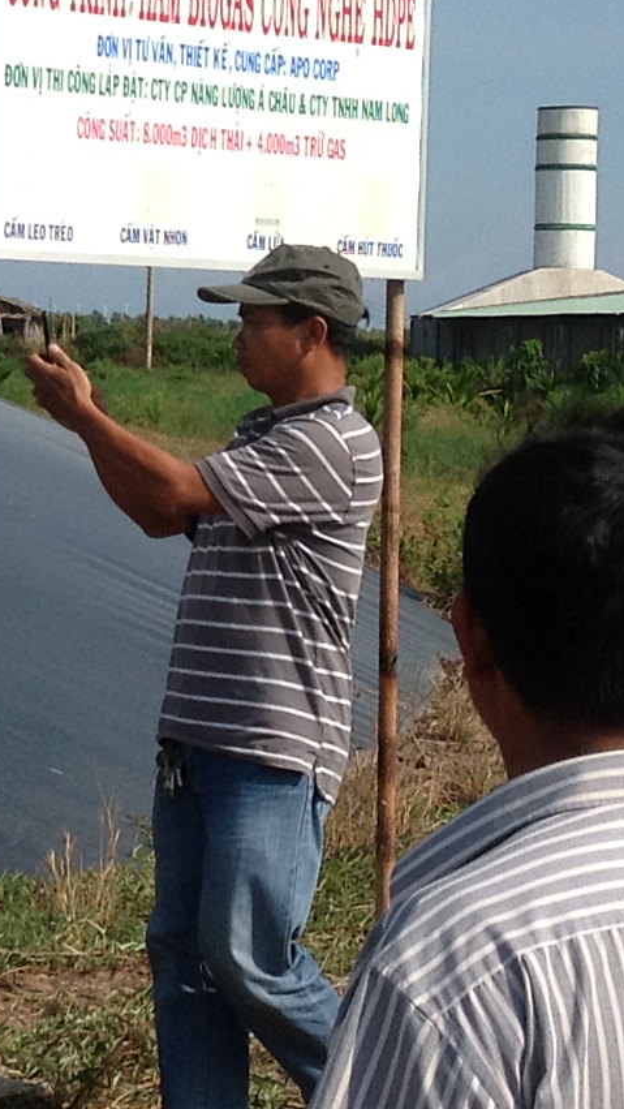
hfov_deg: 9.9
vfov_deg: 18.4
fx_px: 3410
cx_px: -496
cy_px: 317
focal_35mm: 116
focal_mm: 4.28
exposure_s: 1/2016
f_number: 2.4
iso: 80
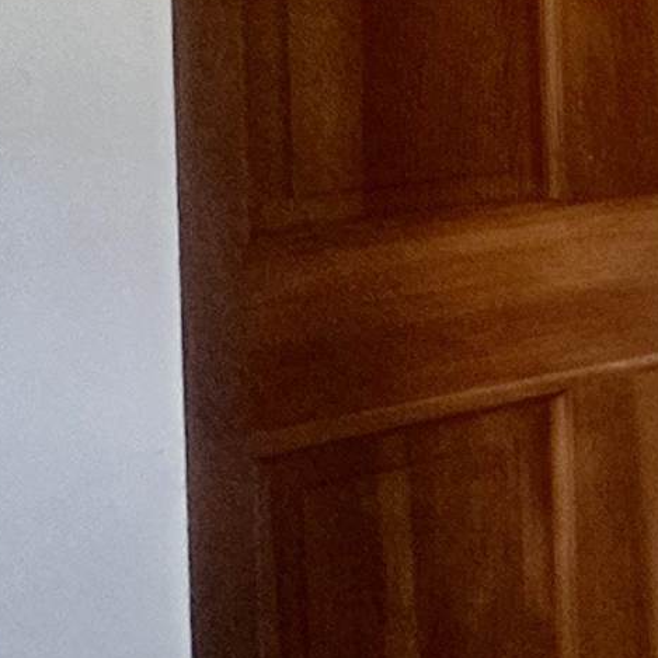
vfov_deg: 20.5
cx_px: 1865
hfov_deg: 12.2
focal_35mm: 81
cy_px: -42
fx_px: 1742
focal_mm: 2.22
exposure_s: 1/99
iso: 200
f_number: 2.2
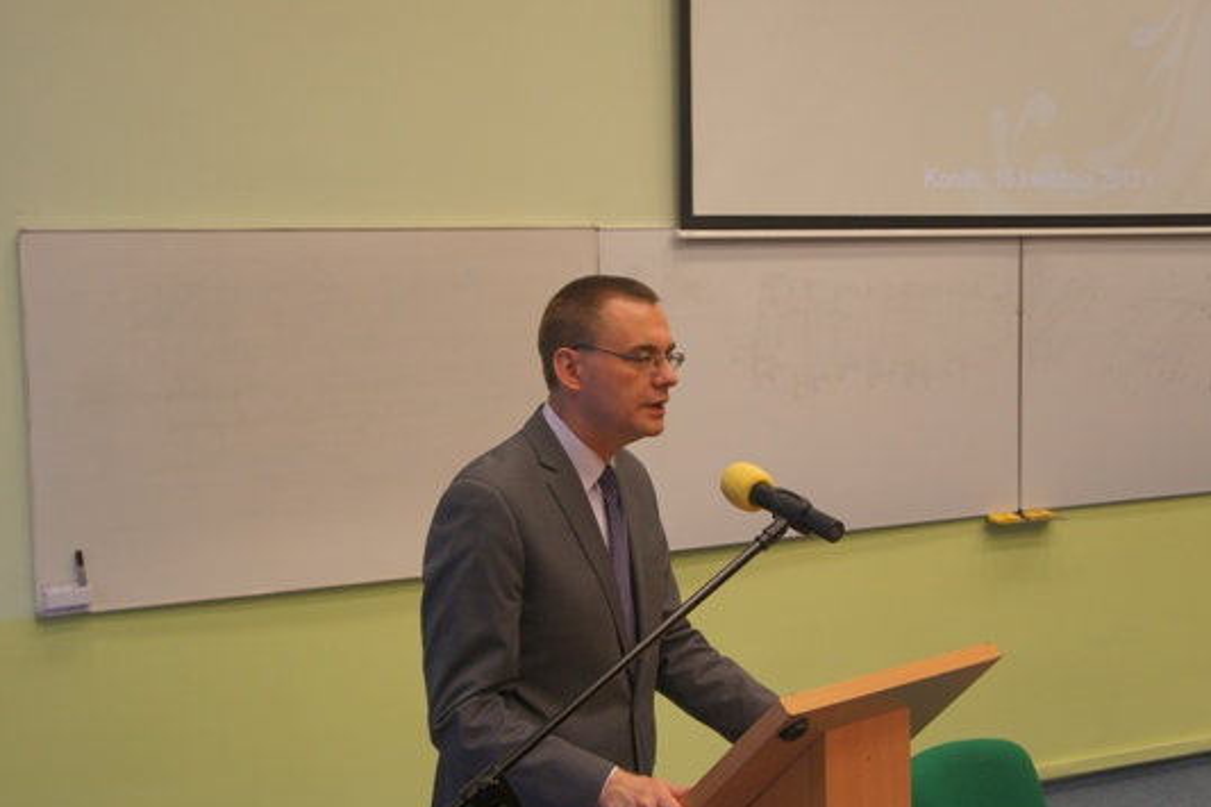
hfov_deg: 40.5
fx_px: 1634
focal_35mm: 49
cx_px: 488
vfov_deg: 27.7
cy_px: 443
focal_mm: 27
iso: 400
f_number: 4
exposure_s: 1/50
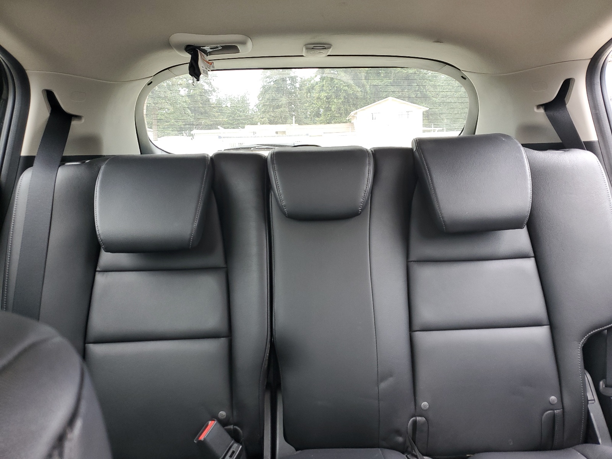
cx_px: 306
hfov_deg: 67.3
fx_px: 460
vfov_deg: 53.1
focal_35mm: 26
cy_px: 230
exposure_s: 1/60.2
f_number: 1.5
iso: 88
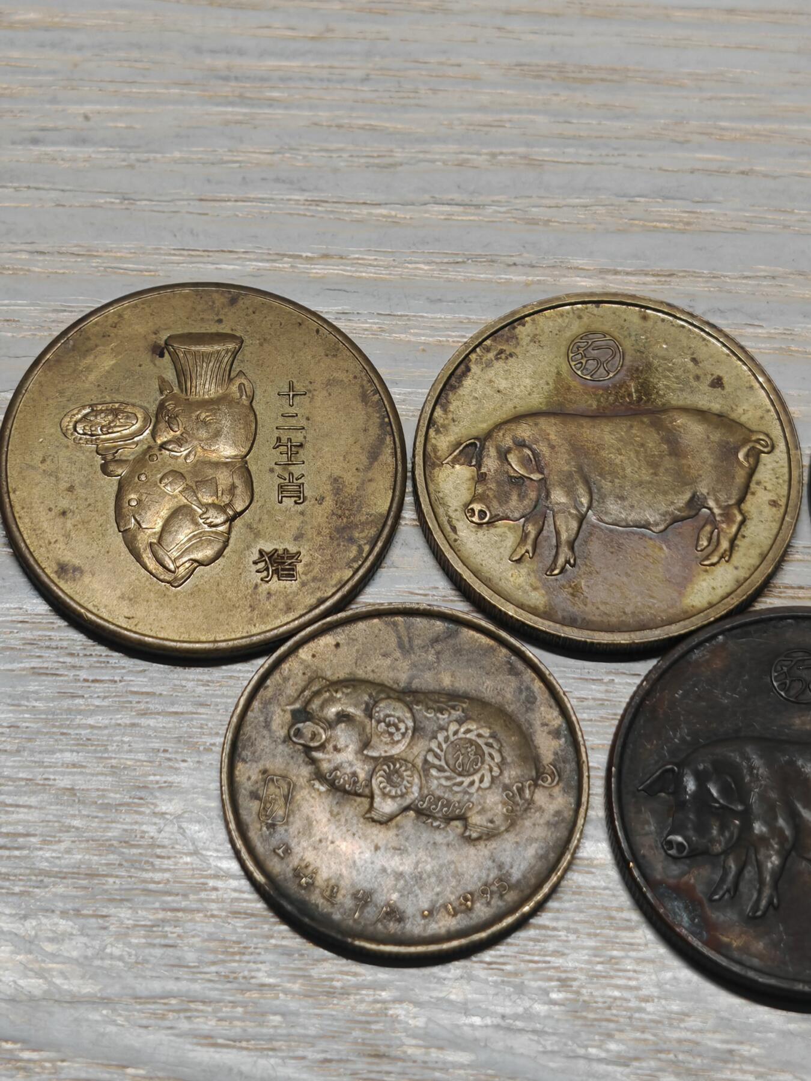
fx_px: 2968
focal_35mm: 95
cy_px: 540
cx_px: 406
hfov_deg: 15.6
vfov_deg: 20.7
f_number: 1.6
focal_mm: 7.62
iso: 50
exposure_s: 1/100
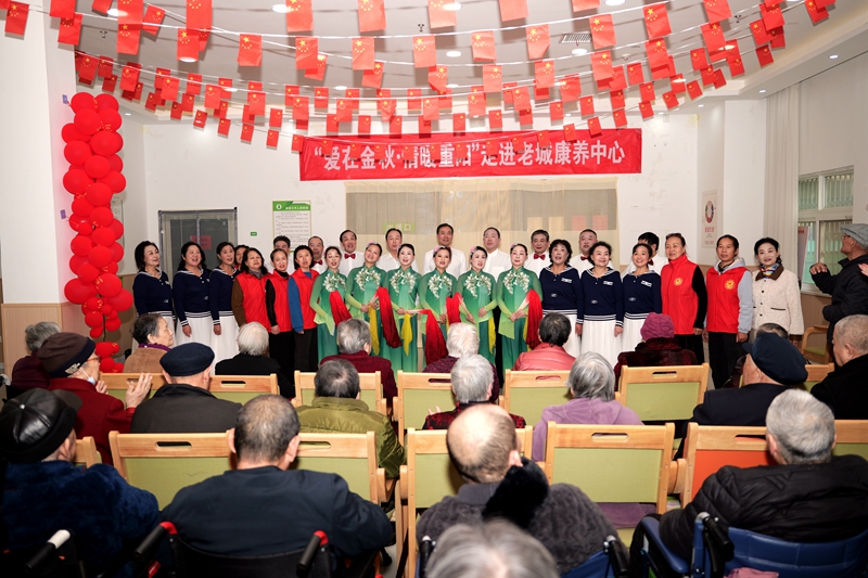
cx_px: 434
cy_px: 289
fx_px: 675
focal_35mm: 28
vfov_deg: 46.4
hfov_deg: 65.5
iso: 100
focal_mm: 28
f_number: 2.8
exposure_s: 1/125
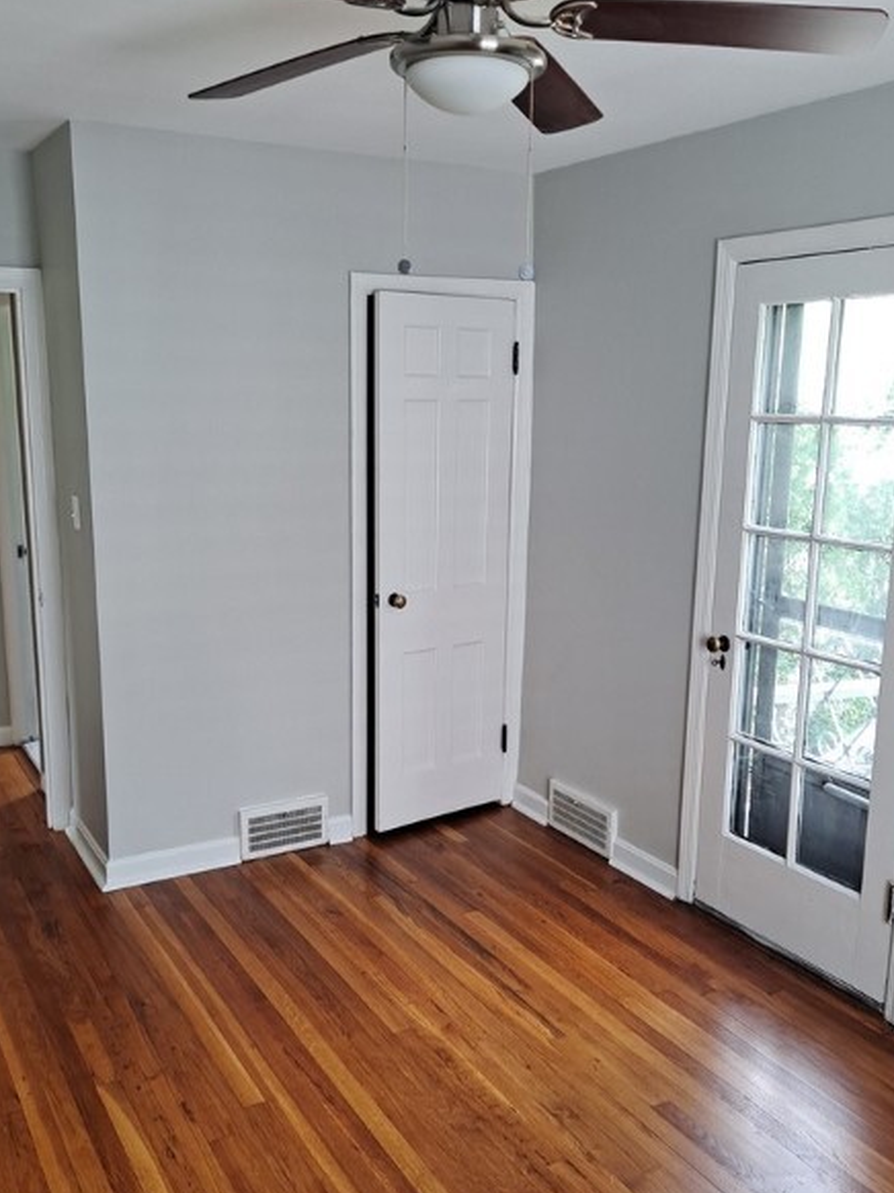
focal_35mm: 33
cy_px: 631
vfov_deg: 55.3
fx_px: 1137
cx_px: 437
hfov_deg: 42.9
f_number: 2
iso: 64
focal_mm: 4.6
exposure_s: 1/60
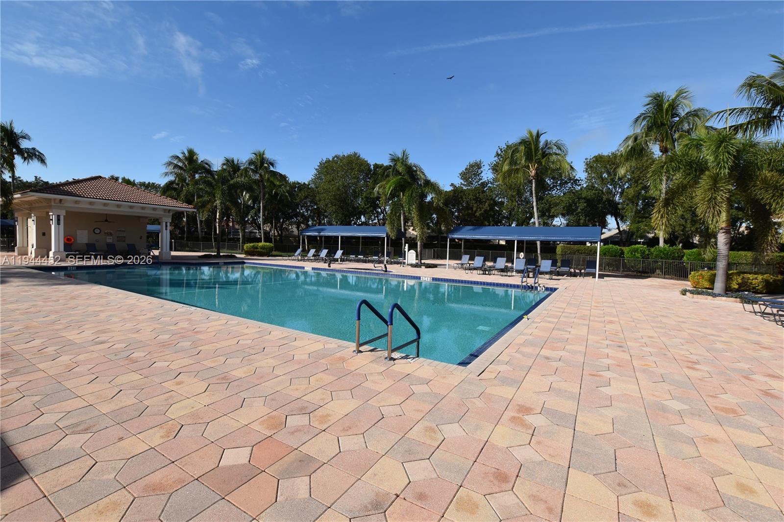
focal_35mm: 15
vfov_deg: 77.3
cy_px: 261
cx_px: 392
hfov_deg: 100.4
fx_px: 327
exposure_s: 1/640
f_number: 8
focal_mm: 10
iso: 200
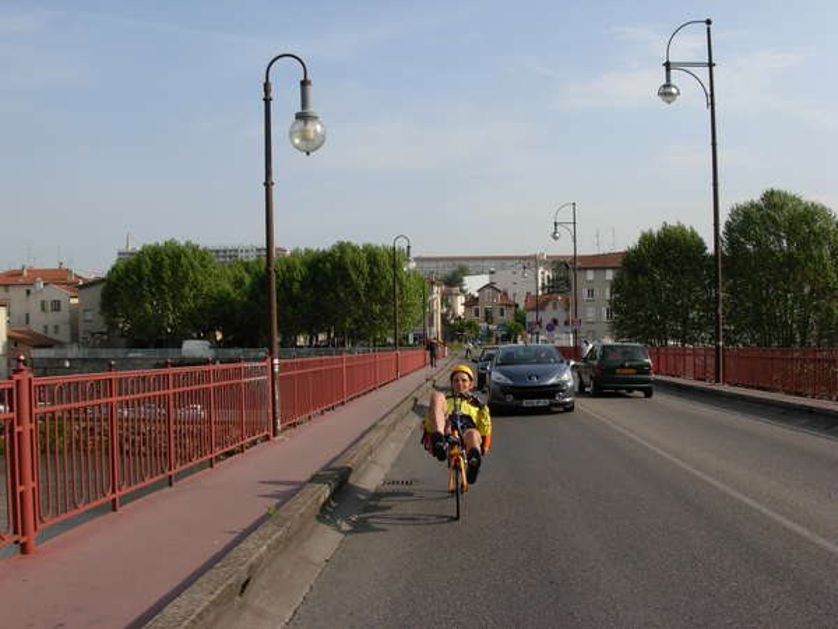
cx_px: 419
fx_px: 920
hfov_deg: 49.0
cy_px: 314
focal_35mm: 38
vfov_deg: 37.7
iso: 79
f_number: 4.9
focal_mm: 6.3
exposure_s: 1/558
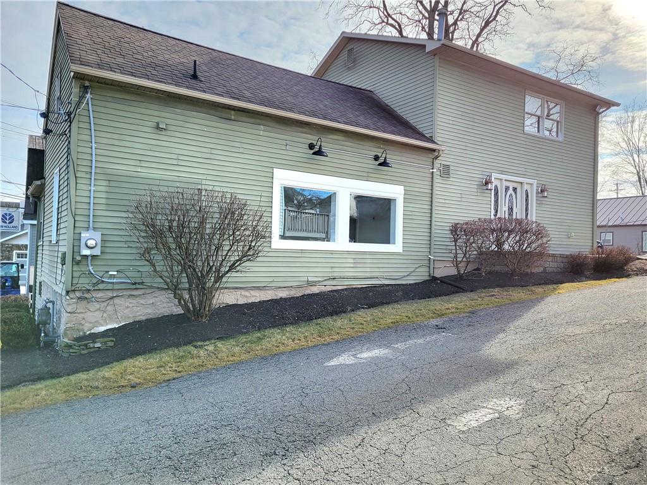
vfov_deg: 53.1
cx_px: 324
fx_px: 486
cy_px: 242
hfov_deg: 67.3
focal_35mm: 26
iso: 40
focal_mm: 5.4
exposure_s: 1/1667
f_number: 1.8
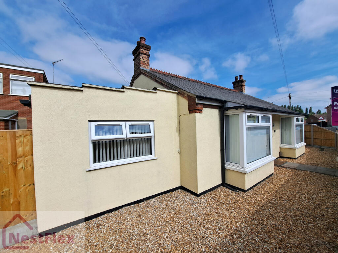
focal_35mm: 13
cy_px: 126
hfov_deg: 106.2
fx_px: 127
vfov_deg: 89.9
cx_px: 169
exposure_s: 1/1600
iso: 50
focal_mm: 1.74
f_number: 2.2
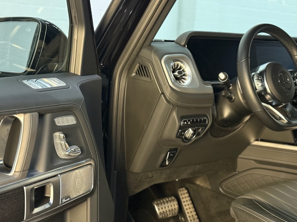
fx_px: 532
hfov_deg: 31.1
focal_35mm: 62
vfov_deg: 23.6
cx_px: 178
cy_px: 134
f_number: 1.78
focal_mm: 6.76
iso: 800
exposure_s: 1/25
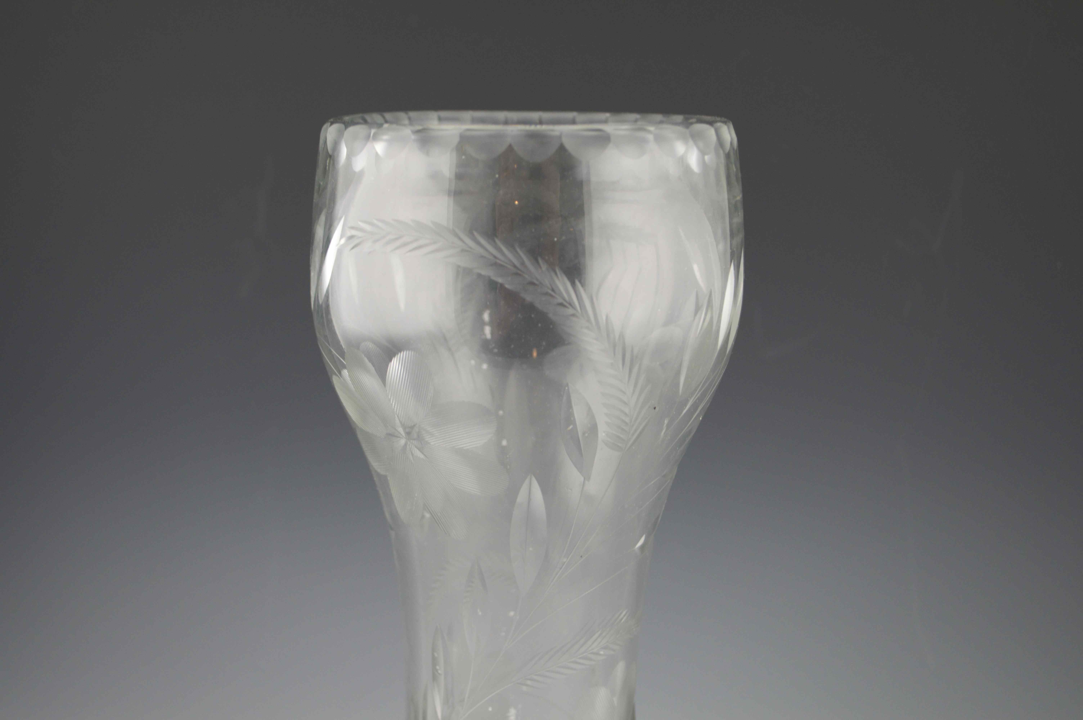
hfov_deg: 49.6
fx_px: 1172
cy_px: 360
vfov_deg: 34.1
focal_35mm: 39
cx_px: 542
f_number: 4.2
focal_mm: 26
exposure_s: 1/60
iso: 400
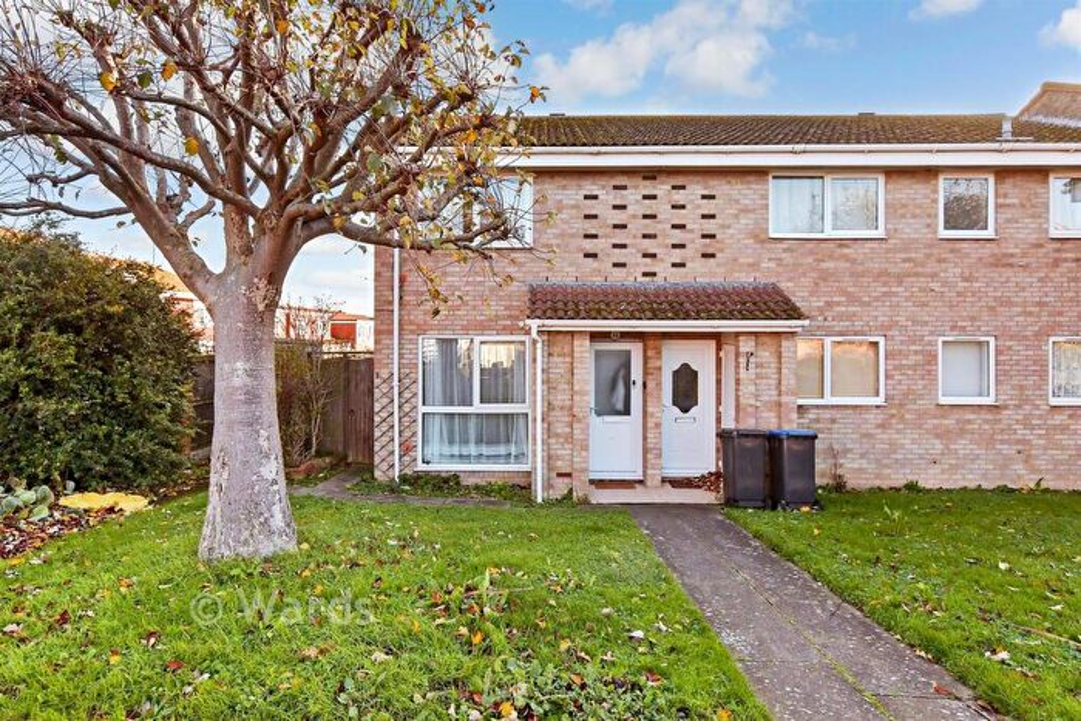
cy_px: 360
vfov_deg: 59.5
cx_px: 540
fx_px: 631
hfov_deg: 81.2
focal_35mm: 21
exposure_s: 1/320
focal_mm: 14
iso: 1000
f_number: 9
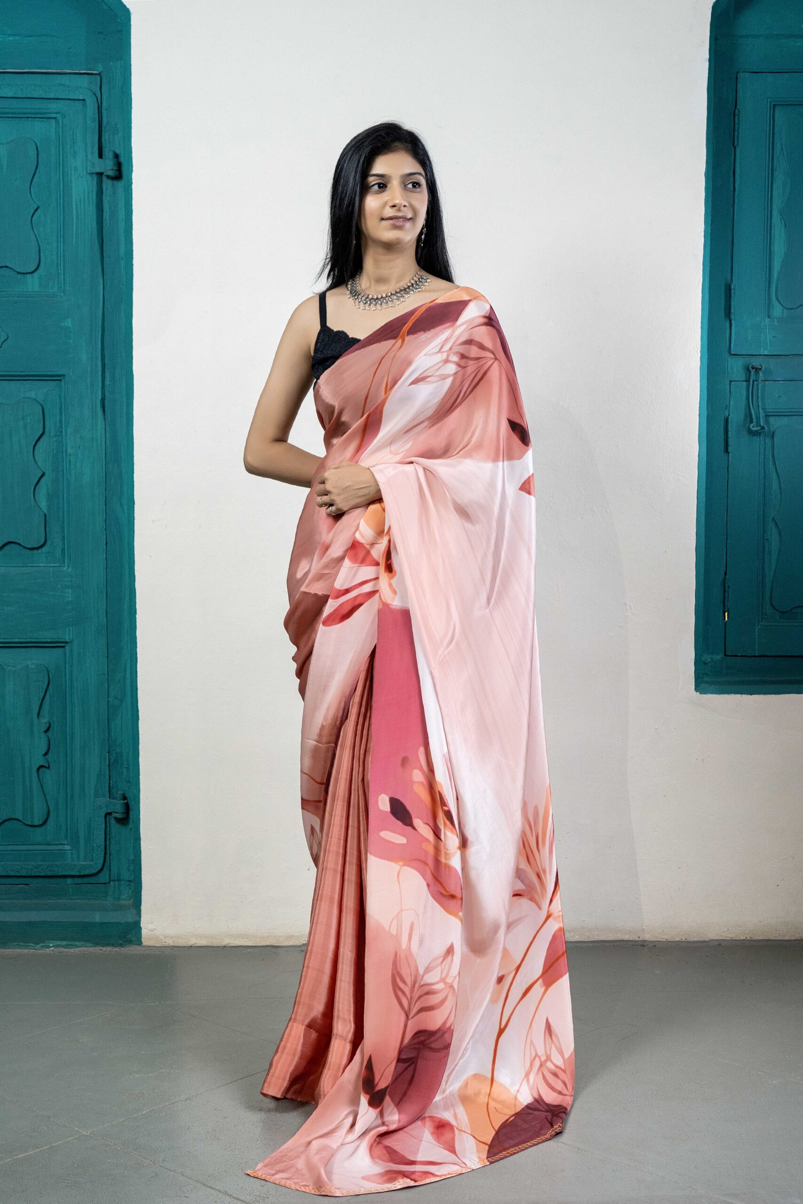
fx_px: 1472
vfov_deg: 44.5
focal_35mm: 44
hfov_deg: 30.5
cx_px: 402
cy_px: 602
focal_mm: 44
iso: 1250
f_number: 5.6
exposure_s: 1/160
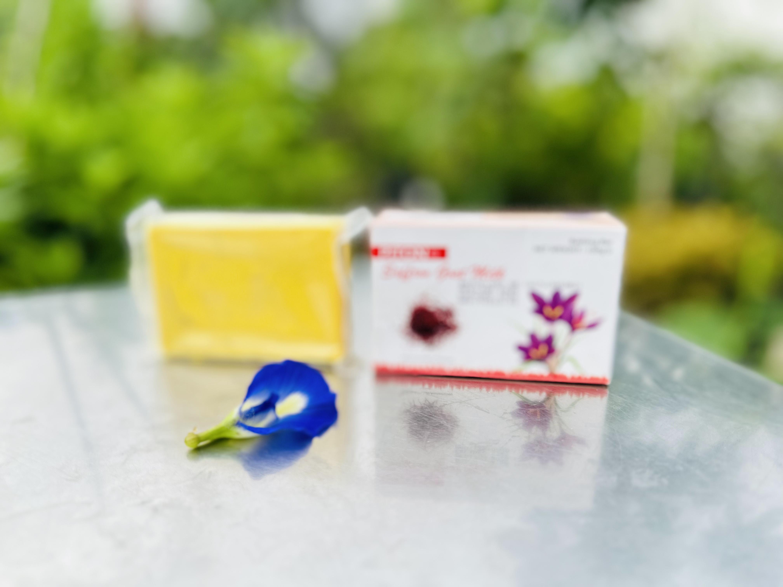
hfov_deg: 71.6
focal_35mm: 24
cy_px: 294
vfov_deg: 56.8
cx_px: 392
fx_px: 543
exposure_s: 1/2410
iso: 80
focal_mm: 6.86
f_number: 1.78
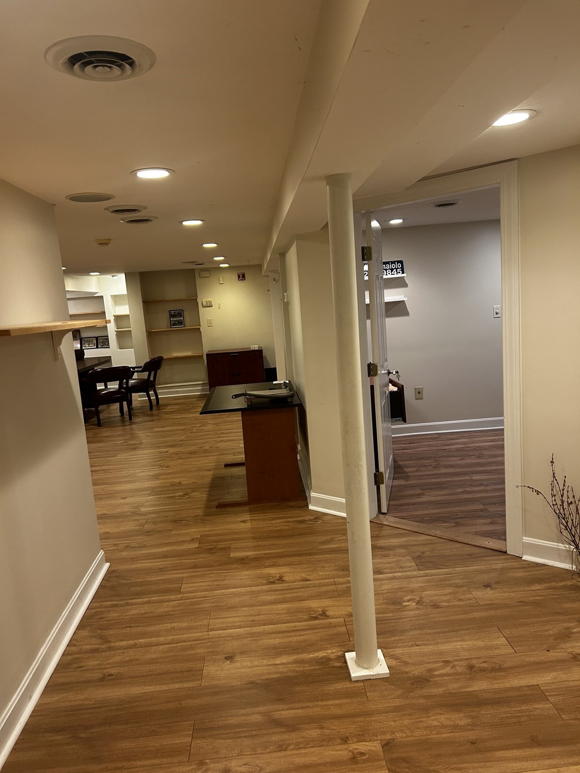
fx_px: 581
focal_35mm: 26
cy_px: 386
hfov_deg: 53.1
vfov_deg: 67.3
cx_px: 290
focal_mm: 5.7
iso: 125
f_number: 1.5
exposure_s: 1/78
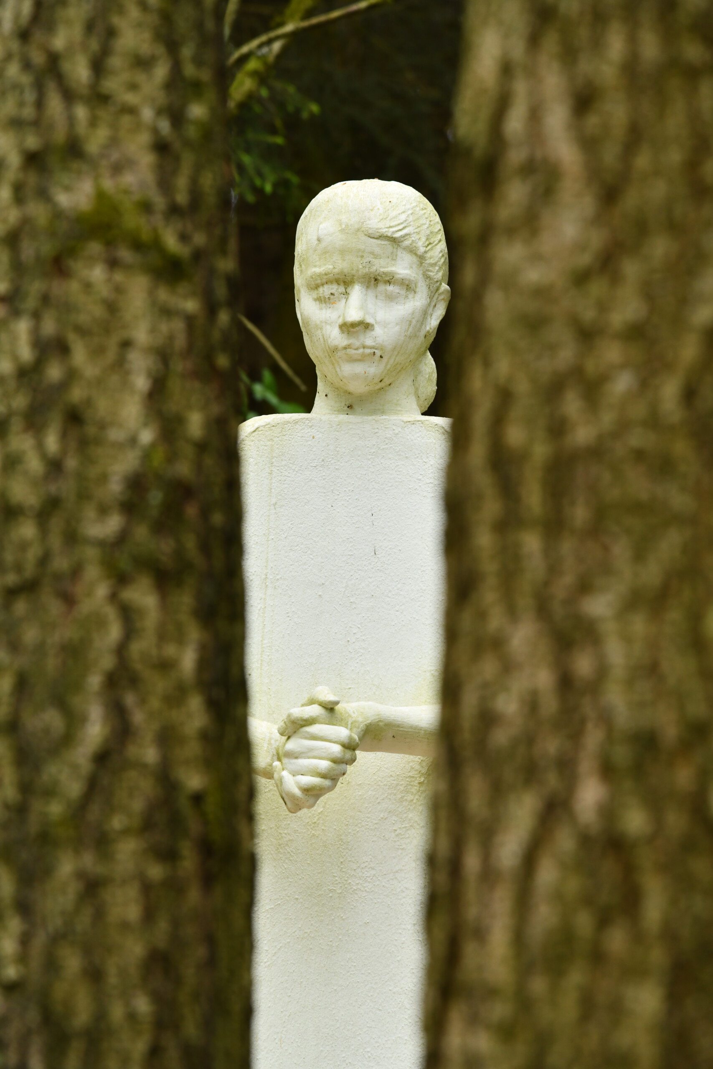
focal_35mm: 120
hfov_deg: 11.4
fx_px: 3564
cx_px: 356
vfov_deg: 17.1
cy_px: 534
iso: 800
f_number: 5.6
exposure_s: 1/250
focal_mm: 120
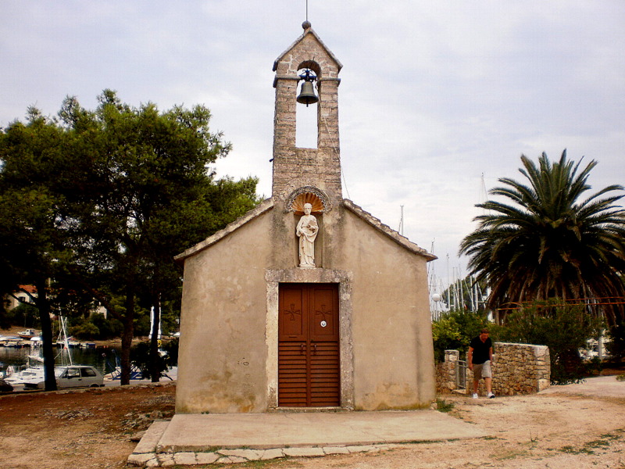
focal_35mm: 38
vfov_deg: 37.7
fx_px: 686
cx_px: 312
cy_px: 234
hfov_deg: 49.0
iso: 100
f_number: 3.1
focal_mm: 6.3
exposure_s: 1/640
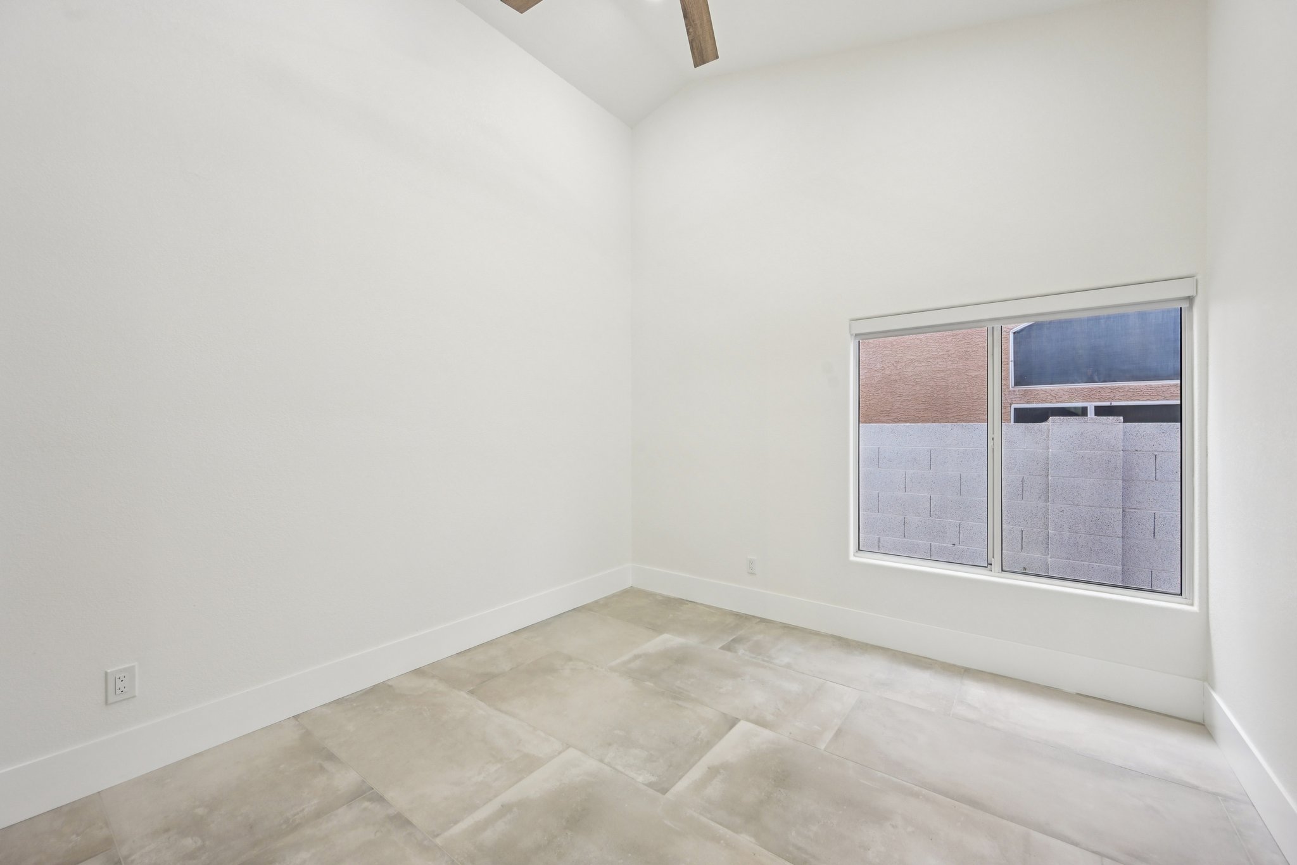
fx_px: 504
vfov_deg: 81.2
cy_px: 432
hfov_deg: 104.3
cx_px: 648
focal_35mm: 14
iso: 500
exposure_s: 1/60
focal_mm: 14
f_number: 8
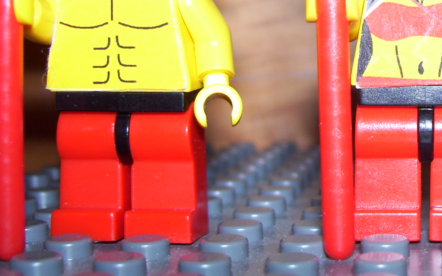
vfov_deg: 16.3
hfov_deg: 25.2
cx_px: 415
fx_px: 952
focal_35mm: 79
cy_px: 29
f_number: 2.7
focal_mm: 6
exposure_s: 1/60
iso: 80
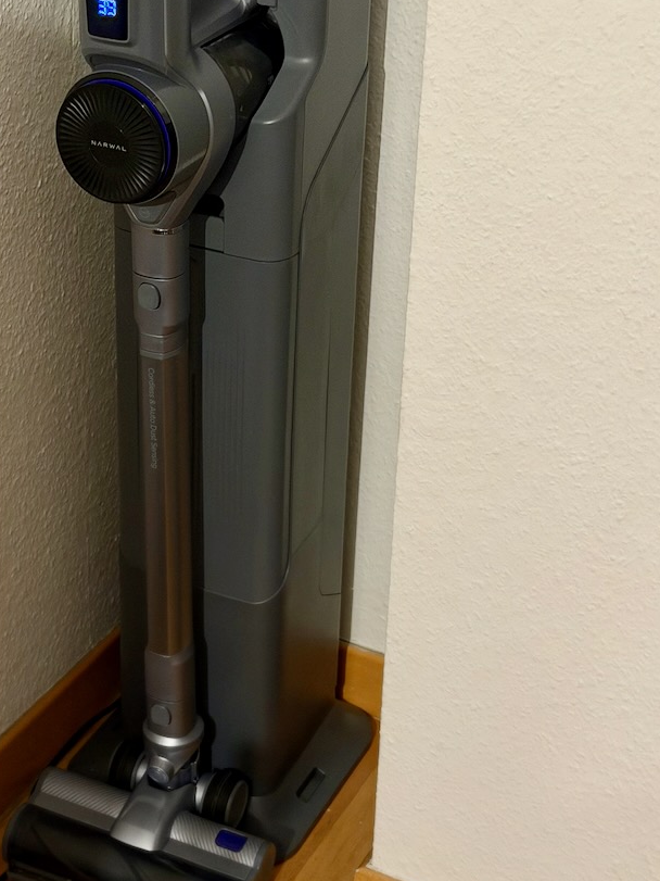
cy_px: 360
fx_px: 1805
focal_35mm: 71
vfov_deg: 27.4
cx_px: 178
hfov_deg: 20.6
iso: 640
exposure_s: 1/20
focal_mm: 6.76
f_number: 1.78
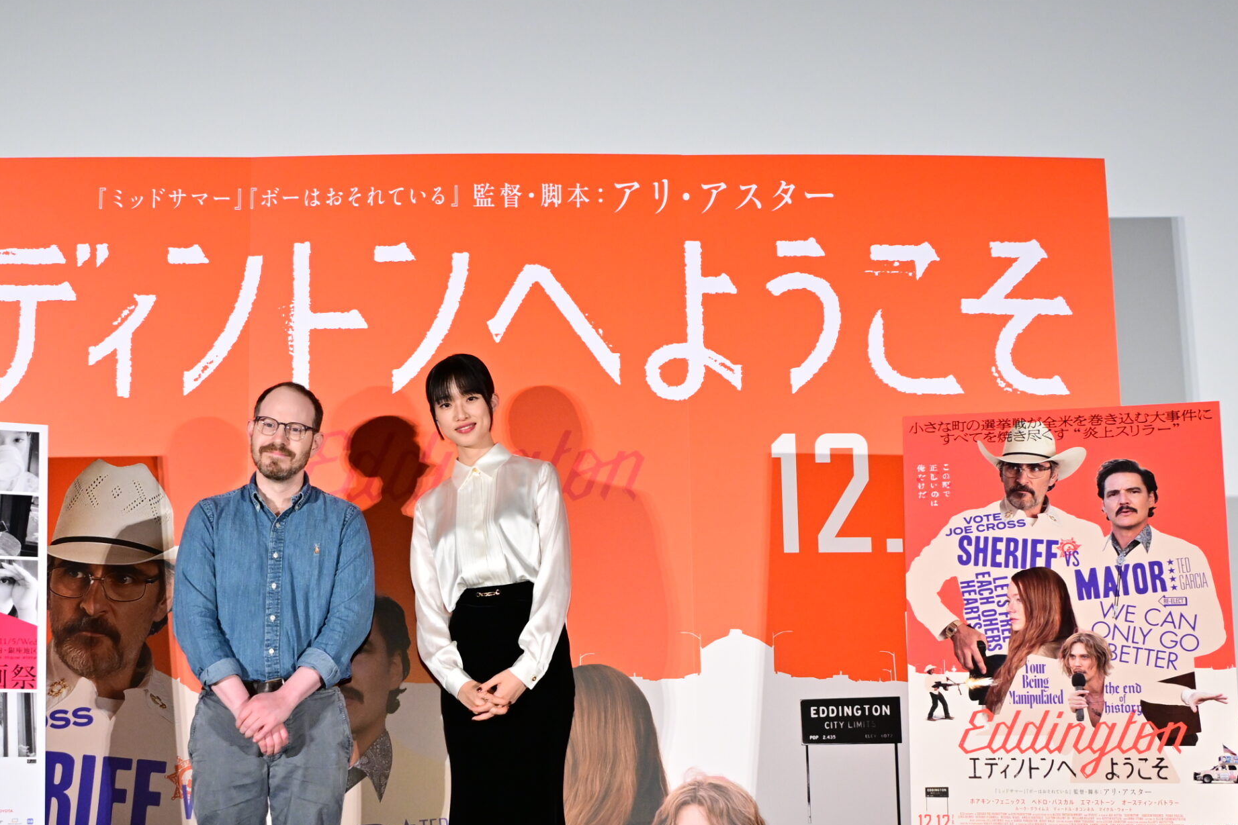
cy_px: 564
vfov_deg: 26.8
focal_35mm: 50
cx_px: 461
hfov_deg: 39.3
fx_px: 1719
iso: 1250
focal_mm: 24
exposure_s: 1/200
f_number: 4
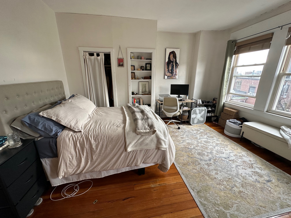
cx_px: 146
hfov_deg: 102.1
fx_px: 118
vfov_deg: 85.7
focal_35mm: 14
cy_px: 109
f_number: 2.2
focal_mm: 2.22
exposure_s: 1/99
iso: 125
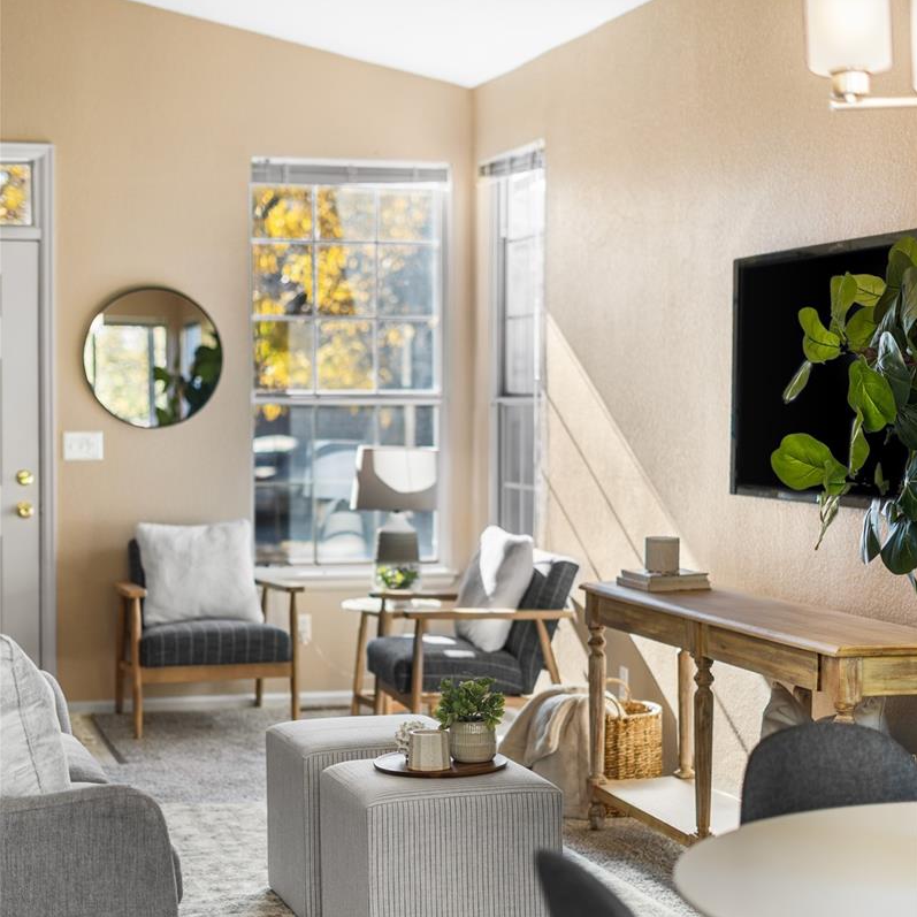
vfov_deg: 26.8
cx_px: 459
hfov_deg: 26.9
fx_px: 1918
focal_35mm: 64
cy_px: 596
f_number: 1.8
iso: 400
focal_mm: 50
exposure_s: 1/320
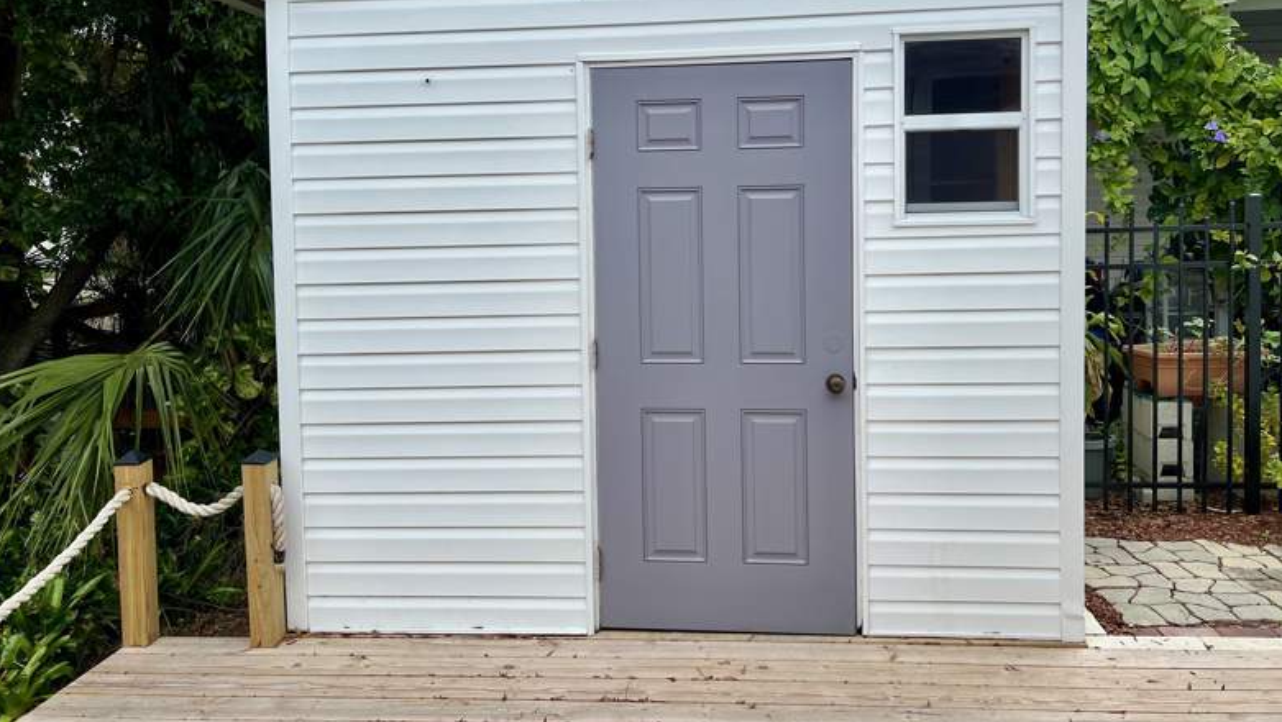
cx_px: 639
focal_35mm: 29
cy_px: 244
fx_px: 986
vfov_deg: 39.8
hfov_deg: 66.0
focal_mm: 5.7
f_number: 1.5
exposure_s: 1/1531
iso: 50
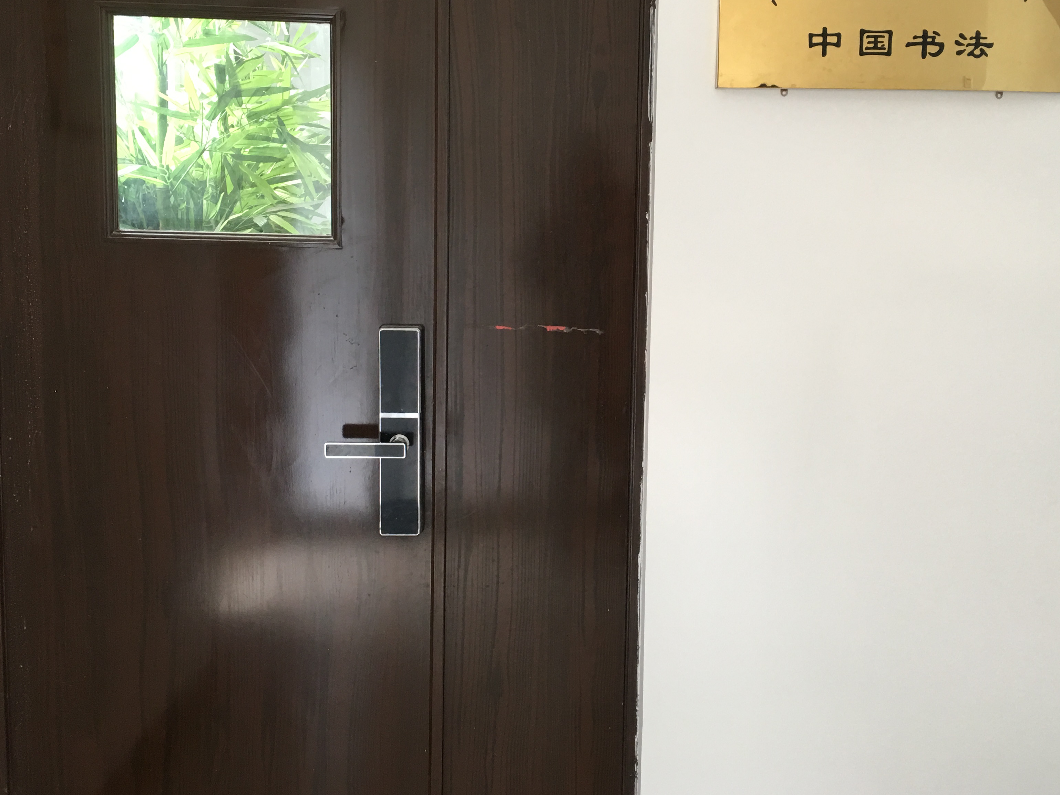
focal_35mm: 38
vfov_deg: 37.6
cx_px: 634
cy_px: 320
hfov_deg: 48.7
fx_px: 1164
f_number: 2.2
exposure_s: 1/17
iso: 50
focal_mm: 4.15
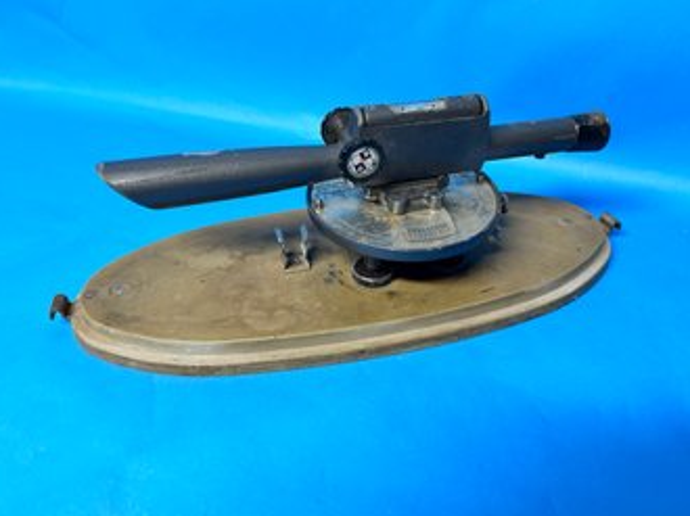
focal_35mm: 27
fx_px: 538
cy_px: 264
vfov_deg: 51.3
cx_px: 348
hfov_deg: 65.4
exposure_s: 1/60
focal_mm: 5.7
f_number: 1.5
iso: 80
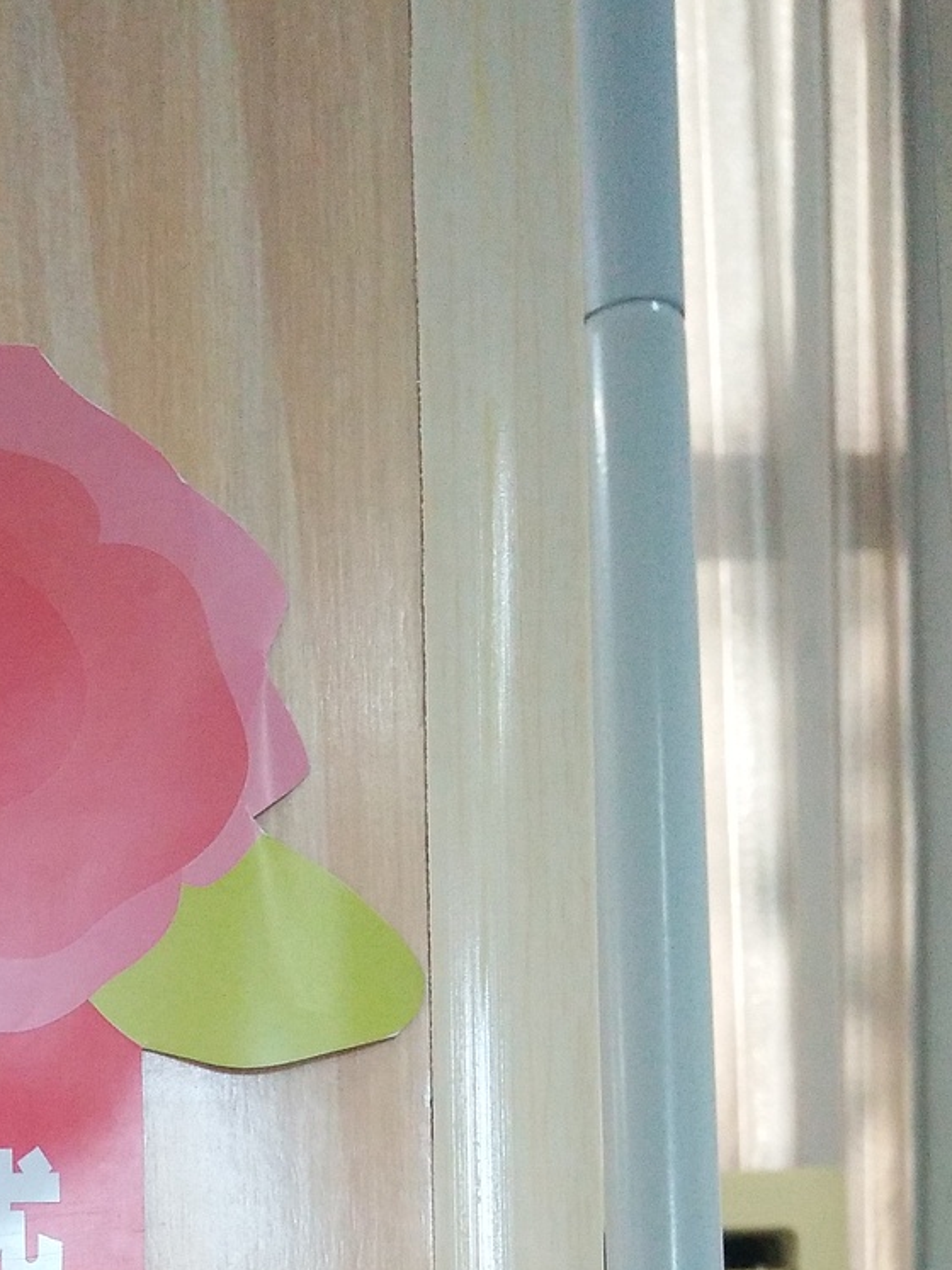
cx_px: -15
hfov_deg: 28.3
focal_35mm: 48
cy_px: 1448
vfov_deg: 33.7
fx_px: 1761
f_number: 2.2
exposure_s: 1/33.3
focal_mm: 3.66
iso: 300
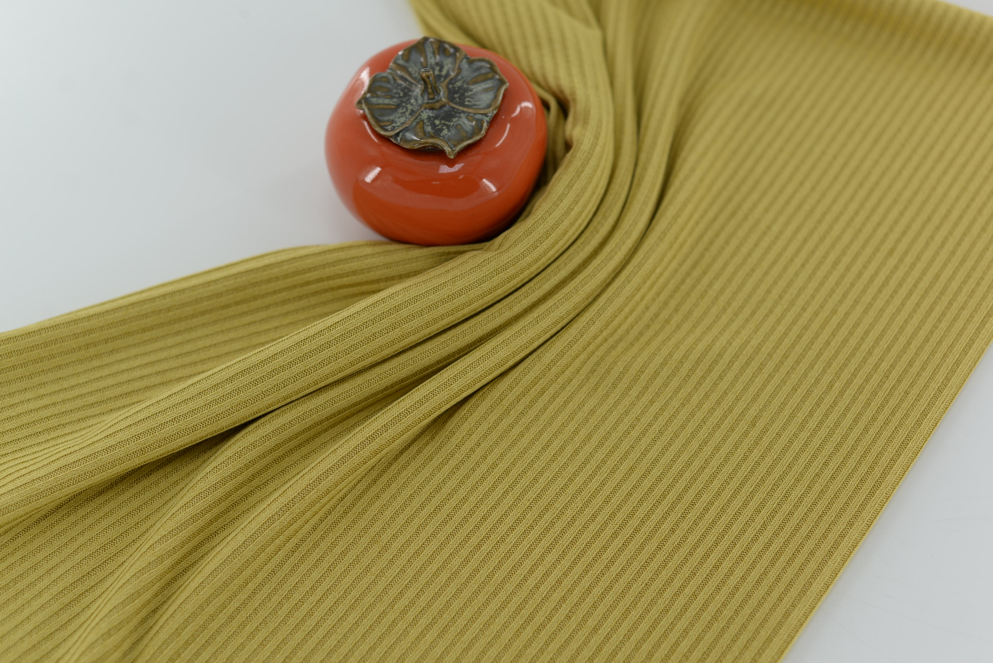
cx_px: 496
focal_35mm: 50
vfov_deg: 27.0
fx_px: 1380
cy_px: 332
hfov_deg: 39.6
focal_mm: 50
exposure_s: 1/200
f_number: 3.5
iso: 100
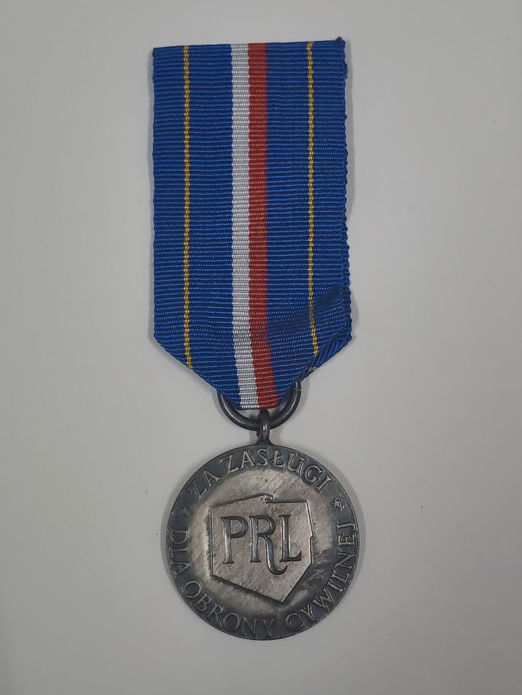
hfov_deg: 21.6
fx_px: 1367
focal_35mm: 68
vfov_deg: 28.6
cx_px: 261
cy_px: 348
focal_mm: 5.52
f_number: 1.95
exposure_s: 1/50
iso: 500
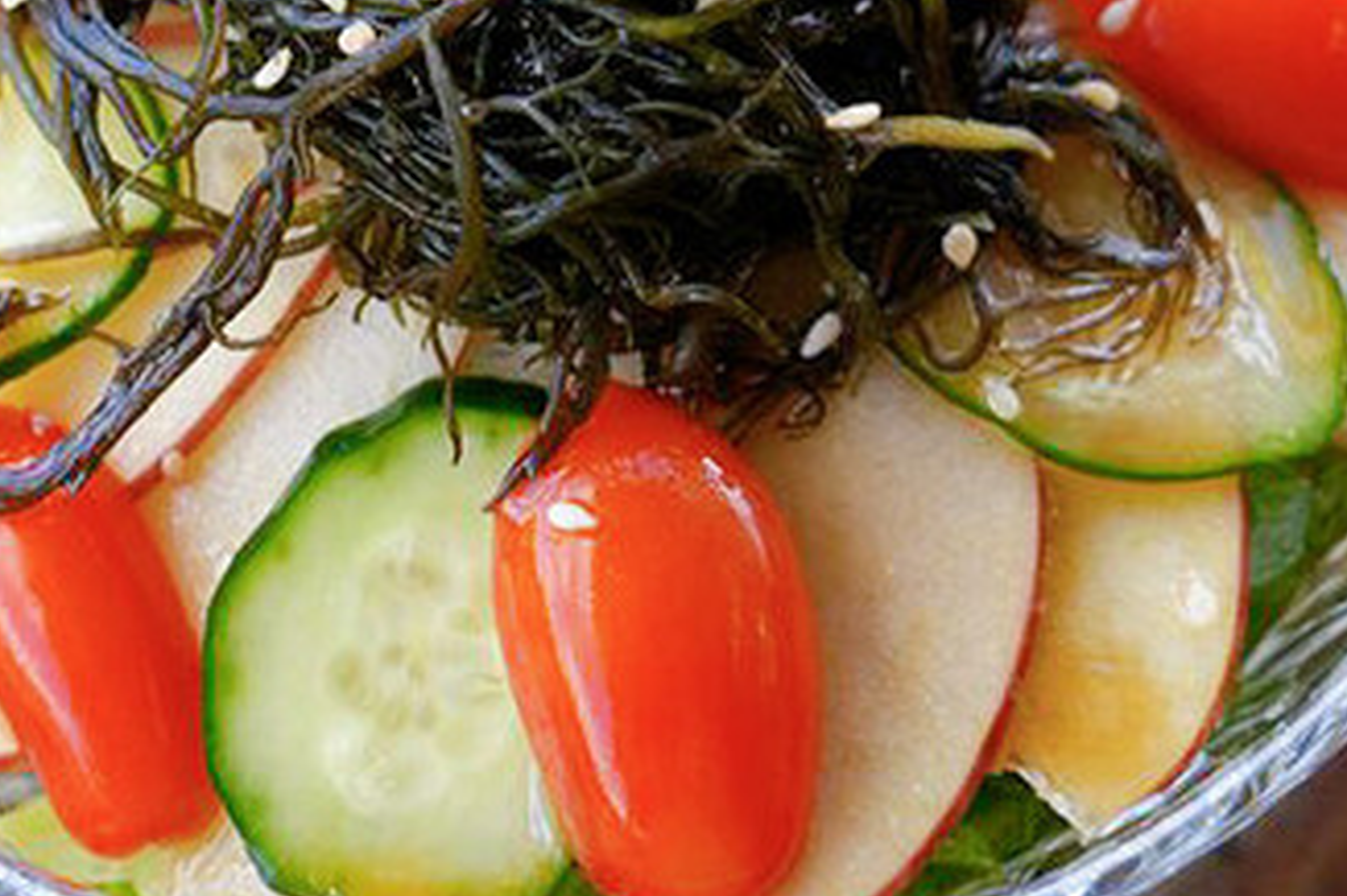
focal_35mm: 146
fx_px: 5460
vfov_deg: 9.3
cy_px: 25
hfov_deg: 13.9
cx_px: 70
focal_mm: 56
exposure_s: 1/100
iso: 160
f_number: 5
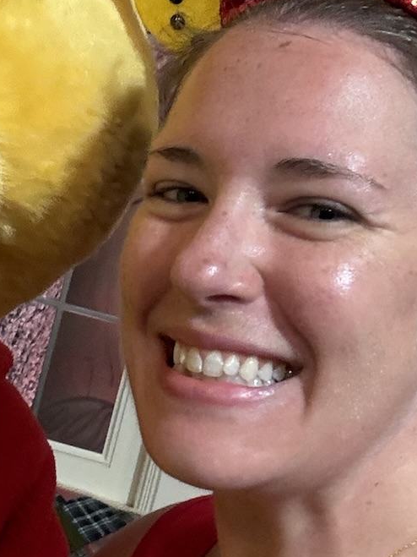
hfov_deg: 17.5
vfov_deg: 23.7
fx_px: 1318
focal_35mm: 82
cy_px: 172
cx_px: -8
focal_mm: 2.69
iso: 200
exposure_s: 1/60
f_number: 1.9
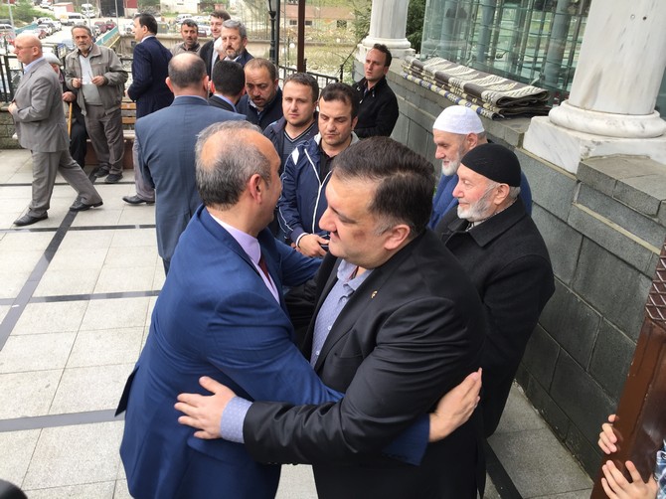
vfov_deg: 48.2
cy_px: 250
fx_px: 558
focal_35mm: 29
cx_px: 333
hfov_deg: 61.7
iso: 32
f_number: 2.2
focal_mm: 4.15
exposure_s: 1/100
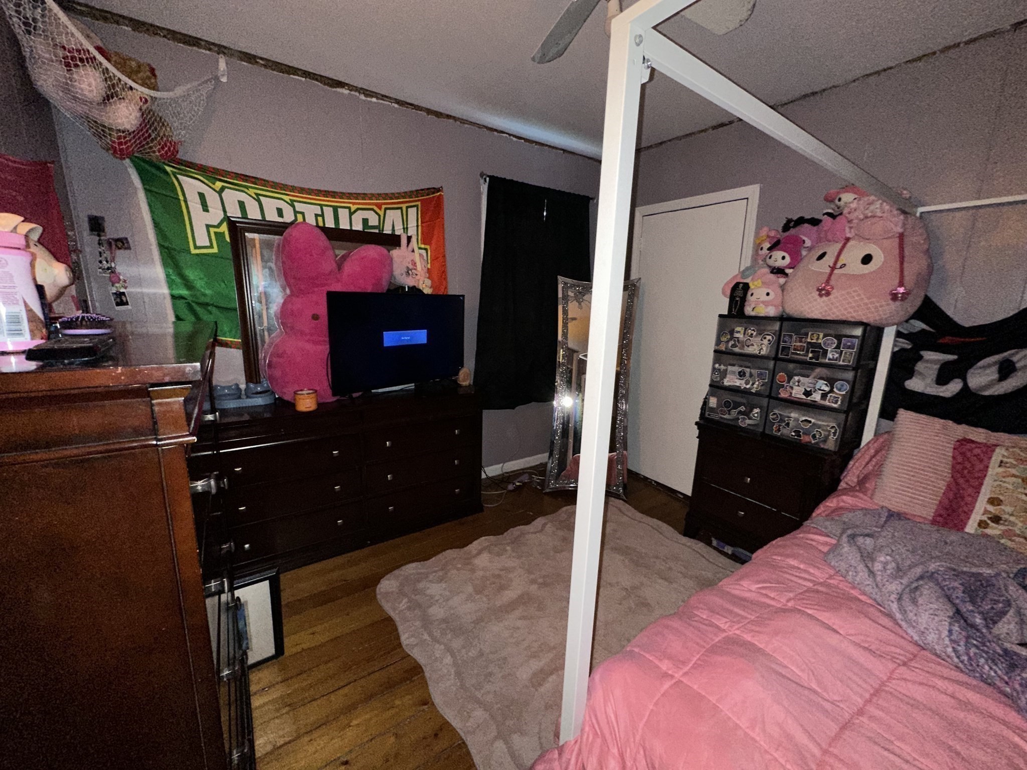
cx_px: 514
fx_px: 415
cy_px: 385
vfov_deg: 85.7
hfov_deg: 102.1
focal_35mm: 14
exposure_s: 1/34
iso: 250
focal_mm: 2.22
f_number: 2.2
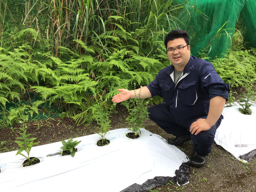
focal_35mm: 31
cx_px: 128
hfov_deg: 58.4
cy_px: 96
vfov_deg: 45.4
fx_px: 229
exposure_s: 1/60
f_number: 2.4
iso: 25
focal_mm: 3.3
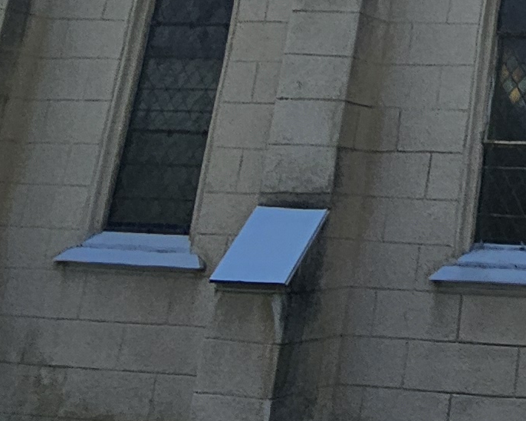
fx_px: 1152
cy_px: -252
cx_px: 764
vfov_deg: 17.9
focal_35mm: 74
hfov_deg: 21.9
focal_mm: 2.2
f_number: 2.2
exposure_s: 1/2859
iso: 50
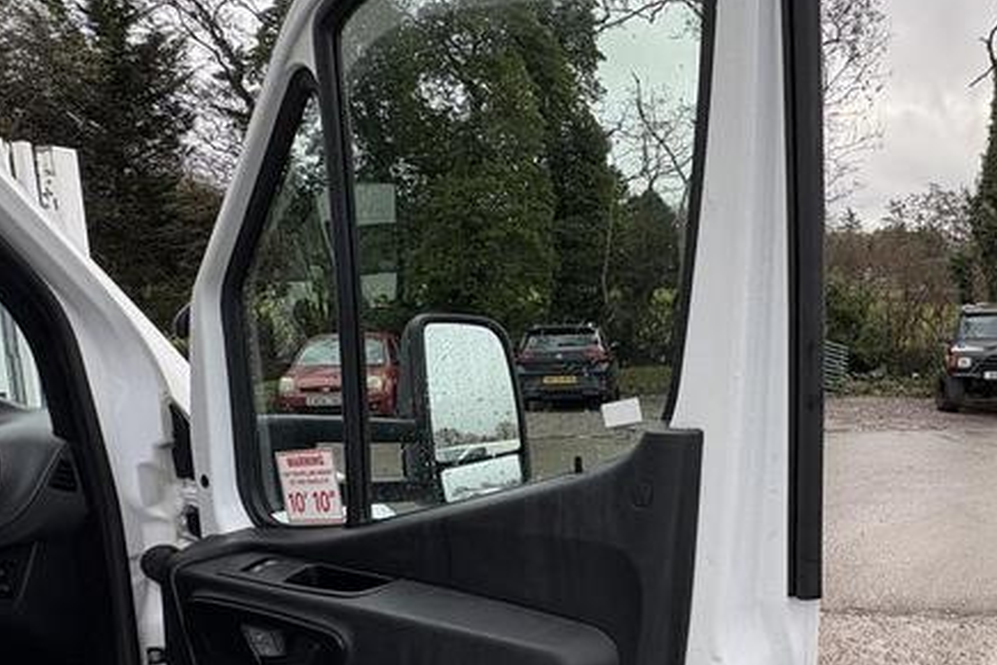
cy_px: 449
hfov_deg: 59.6
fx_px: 831
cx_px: 708
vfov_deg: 42.9
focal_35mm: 30
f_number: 2.2
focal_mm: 2.22
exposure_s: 1/329
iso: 40
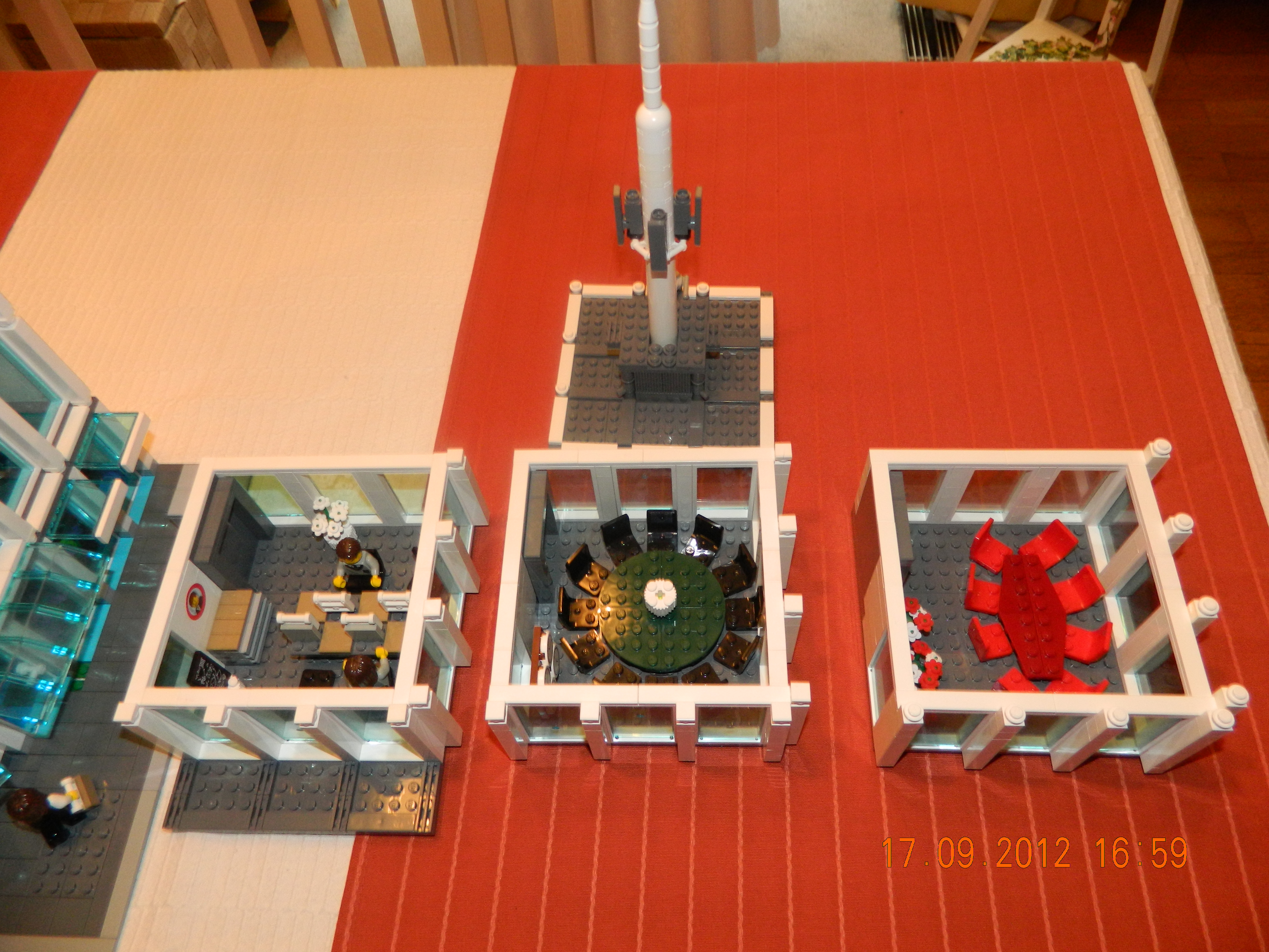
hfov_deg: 69.4
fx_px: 916
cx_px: 634
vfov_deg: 54.9
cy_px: 476
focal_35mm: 25
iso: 200
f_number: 3.1
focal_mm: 4.5
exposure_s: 1/30
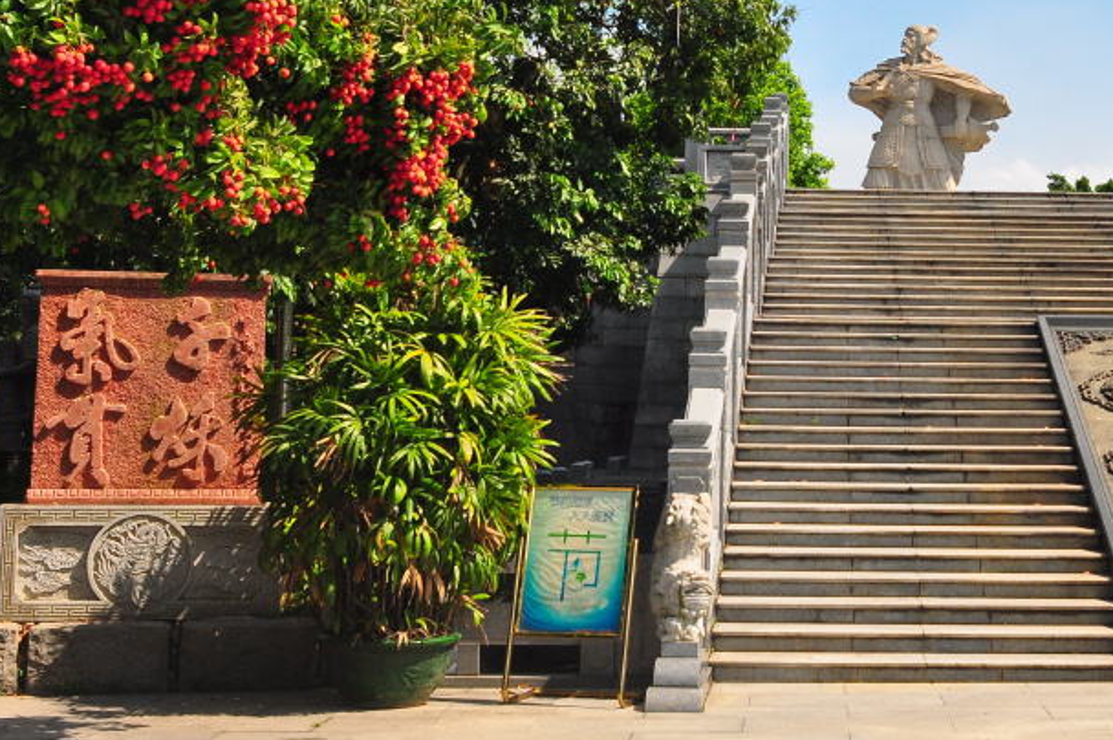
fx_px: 2193
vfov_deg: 18.8
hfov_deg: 27.8
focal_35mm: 71
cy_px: 50
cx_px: 913
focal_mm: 24
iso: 360
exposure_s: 1/800
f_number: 8
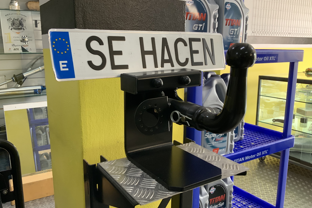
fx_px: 286
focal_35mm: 33
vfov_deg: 40.0
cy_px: 106
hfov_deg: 57.2
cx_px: 149
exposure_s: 1/50
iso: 125
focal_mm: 3
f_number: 1.8
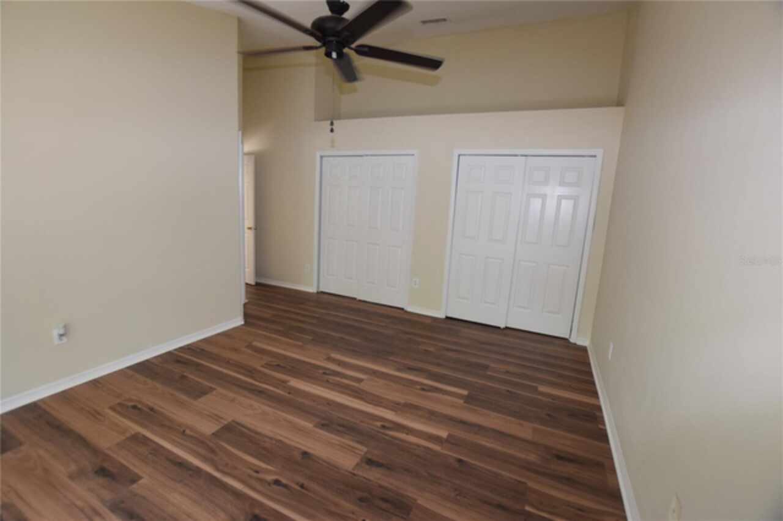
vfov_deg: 77.3
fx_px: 326
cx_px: 392
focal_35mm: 15
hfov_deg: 100.4
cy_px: 260
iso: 800
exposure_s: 1/100
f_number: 5
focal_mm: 10
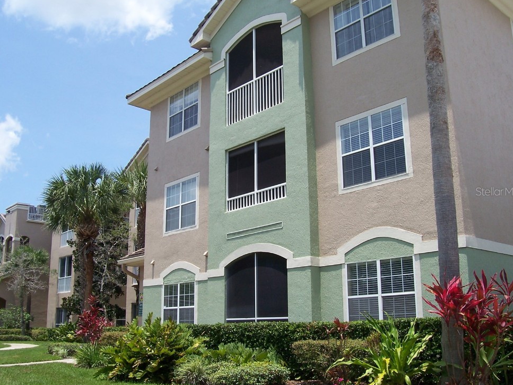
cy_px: 191
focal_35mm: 36
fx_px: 533
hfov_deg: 51.4
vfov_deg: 39.6
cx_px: 254
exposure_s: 1/350
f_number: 5.6
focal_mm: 5.6
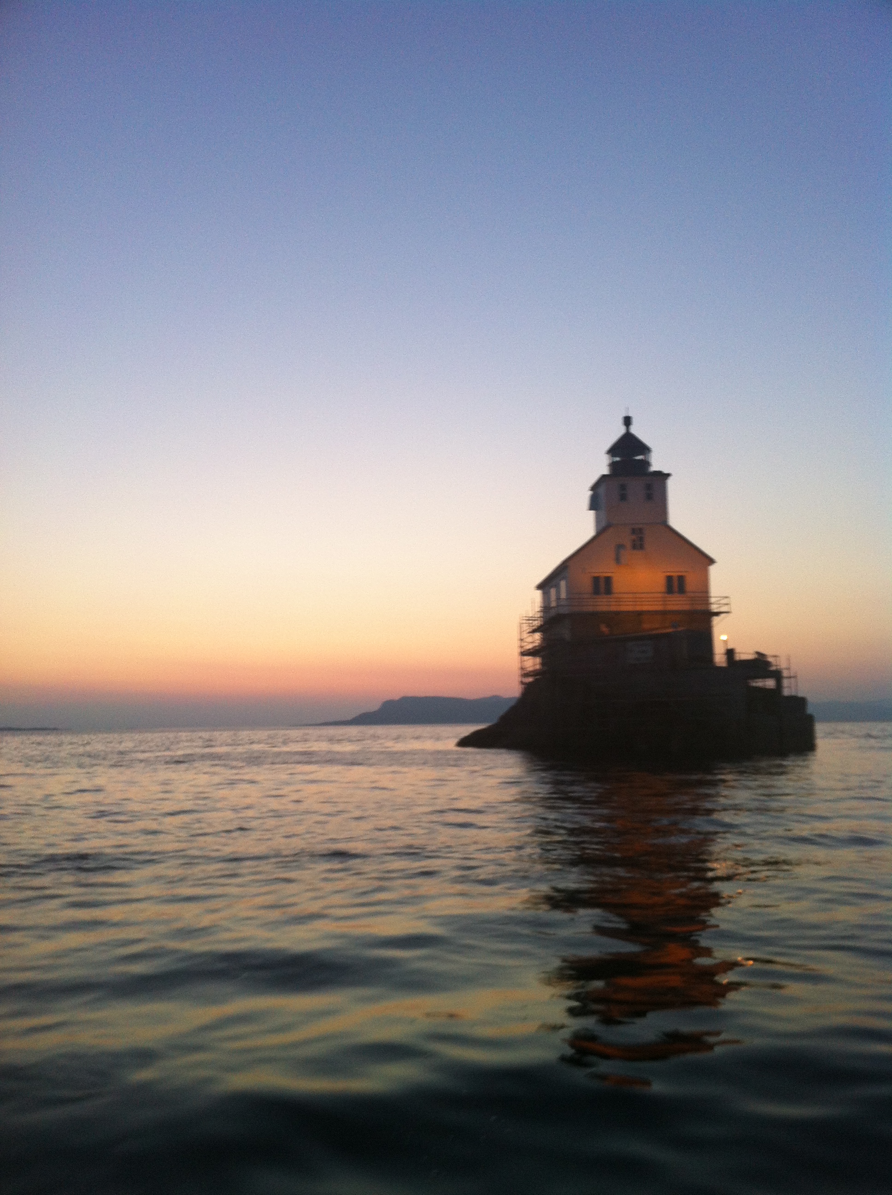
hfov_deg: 40.6
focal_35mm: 35
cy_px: 598
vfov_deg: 52.7
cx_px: 446
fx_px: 1206
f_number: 2.8
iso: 80
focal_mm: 3.85
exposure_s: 1/20
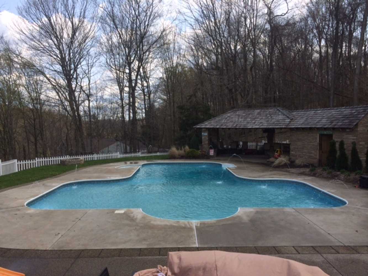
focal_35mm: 30
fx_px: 319
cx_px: 184
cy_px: 138
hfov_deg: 60.0
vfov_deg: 46.8
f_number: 2.2
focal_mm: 4.12
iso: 40
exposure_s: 1/1466
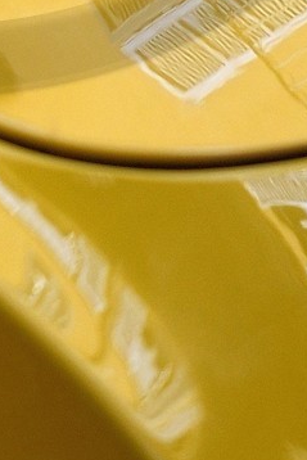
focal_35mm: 208
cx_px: -69
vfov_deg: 9.2
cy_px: -506
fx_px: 2658
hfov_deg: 6.6
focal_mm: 31
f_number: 5.6
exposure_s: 1/1600
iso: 400
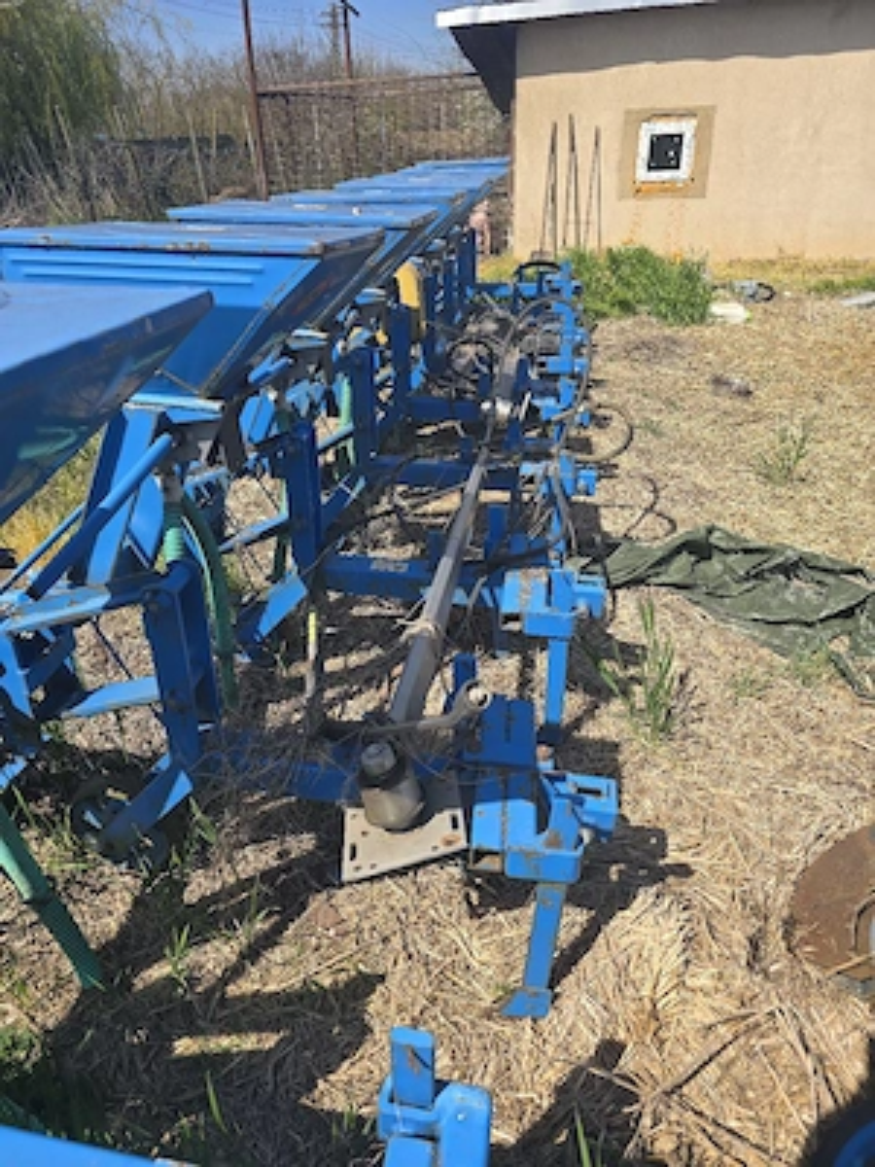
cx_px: 438
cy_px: 584
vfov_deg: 73.9
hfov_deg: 58.9
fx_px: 775
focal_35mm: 23
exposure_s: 1/667
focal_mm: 6.3
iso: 12
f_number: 1.7
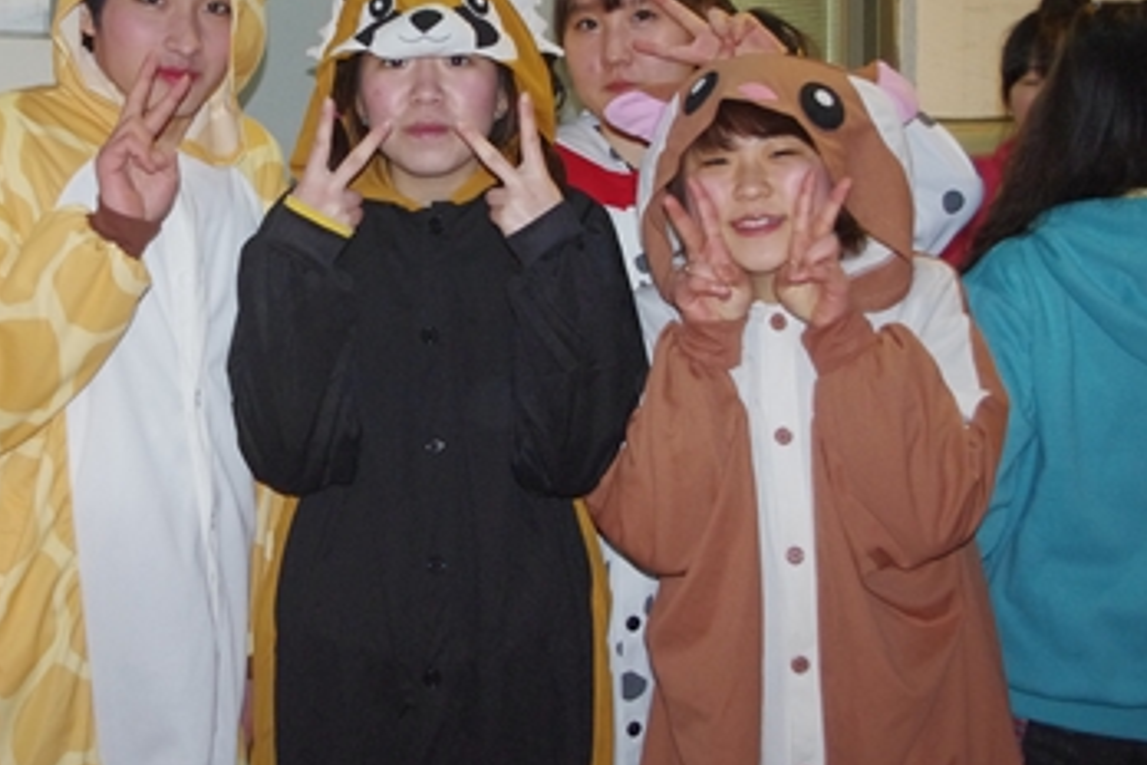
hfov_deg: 31.9
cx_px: 323
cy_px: 216
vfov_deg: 21.8
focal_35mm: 62
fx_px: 1975
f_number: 4
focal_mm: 24.38
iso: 1600
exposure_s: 1/20
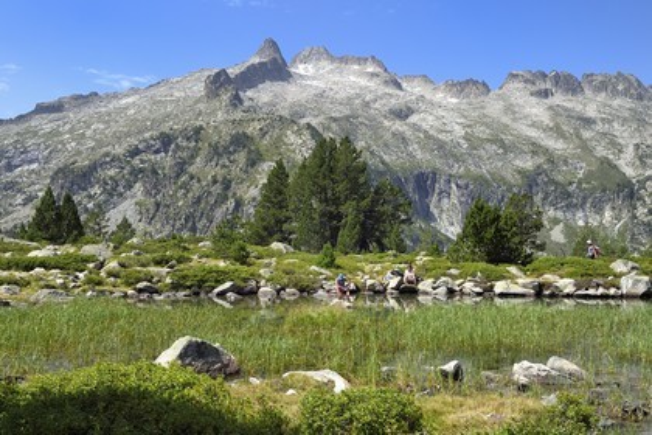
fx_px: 543
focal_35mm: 30
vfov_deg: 43.6
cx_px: 326
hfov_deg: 61.9
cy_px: 218
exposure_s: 1/250
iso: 200
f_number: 11
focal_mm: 30
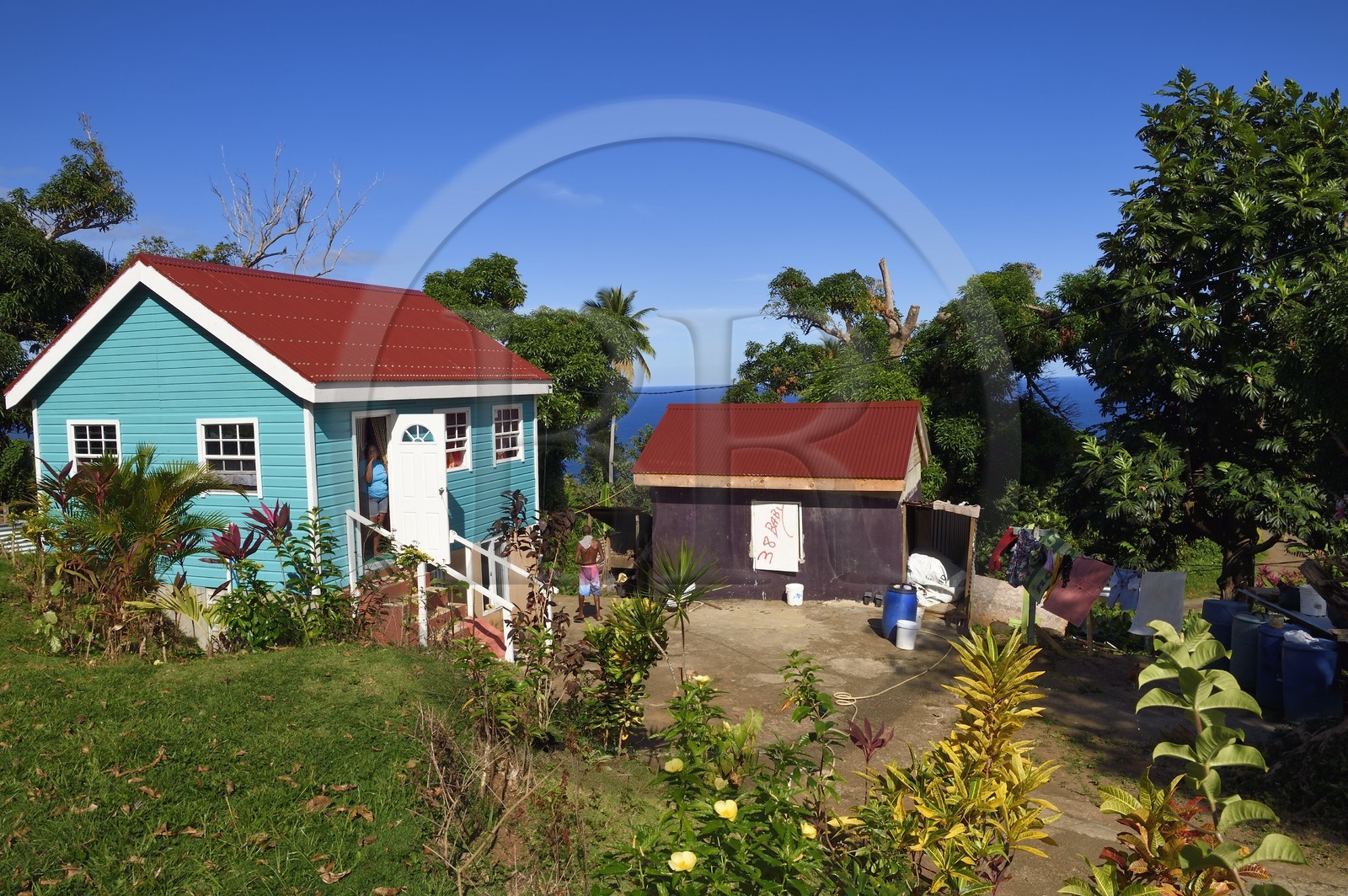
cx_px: 674
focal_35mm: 24
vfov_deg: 53.1
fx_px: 898
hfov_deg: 73.8
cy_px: 448
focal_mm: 24
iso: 400
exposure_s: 1/320
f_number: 18
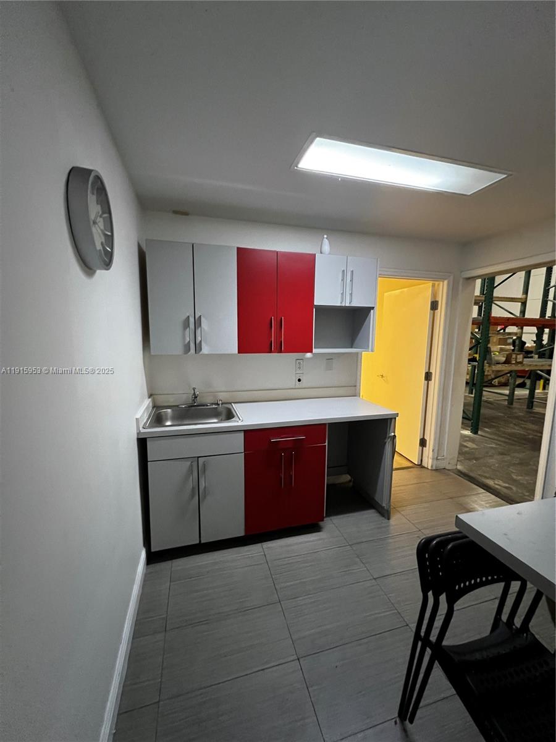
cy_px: 371
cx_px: 278
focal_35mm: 13
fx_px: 278
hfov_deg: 89.9
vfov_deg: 106.2
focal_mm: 1.57
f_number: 1.8
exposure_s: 1/60
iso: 1000
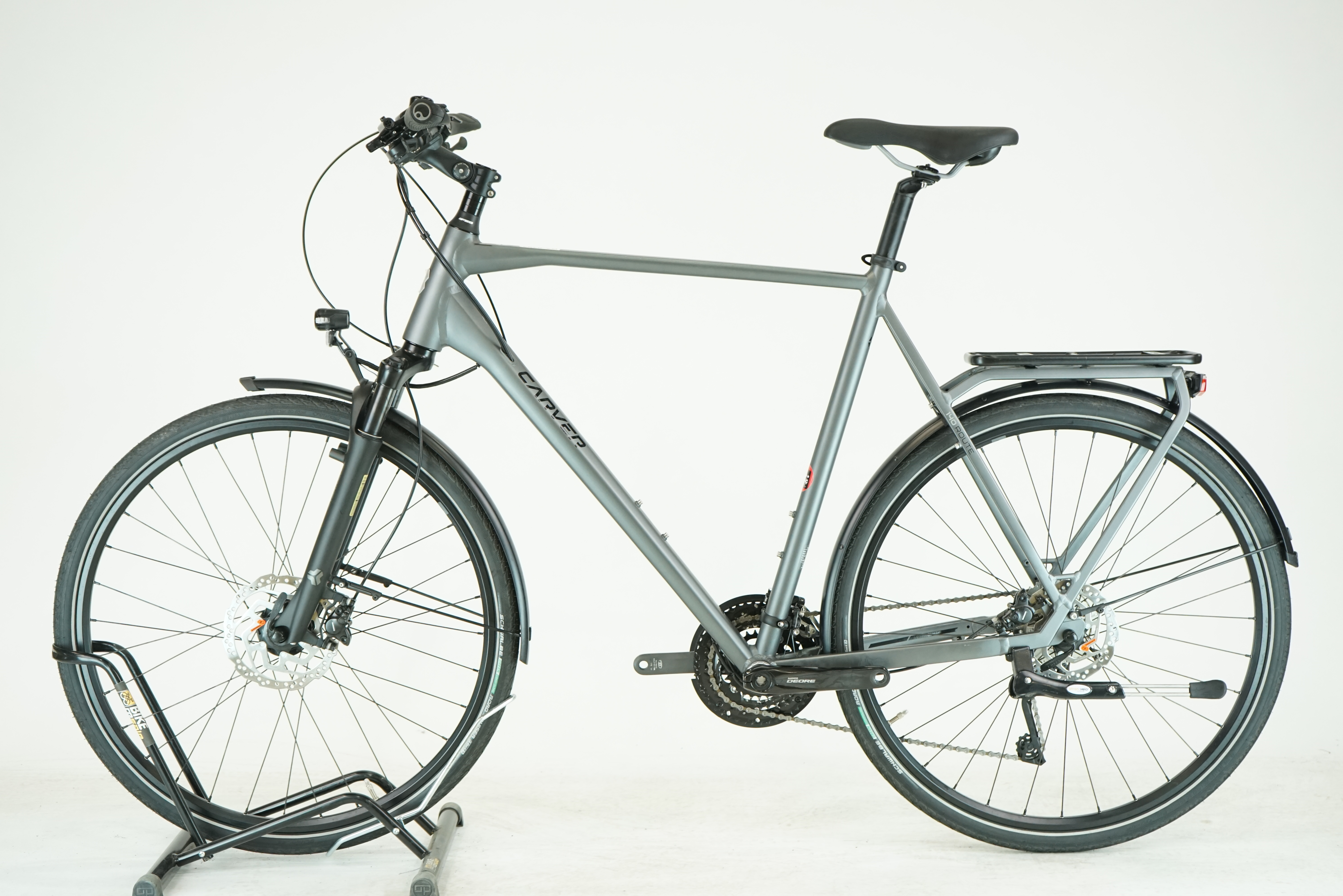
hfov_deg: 36.9
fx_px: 2014
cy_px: 448
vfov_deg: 25.1
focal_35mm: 54
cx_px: 672
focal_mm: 54
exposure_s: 1/200
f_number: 5.6
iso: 1600
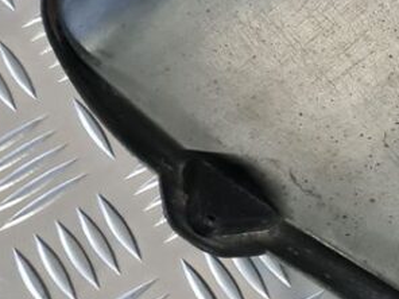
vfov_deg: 11.6
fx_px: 1418
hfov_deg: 14.0
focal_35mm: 123
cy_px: -133
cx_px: 749
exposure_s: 1/25
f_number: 1.8
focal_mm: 5.4
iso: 640
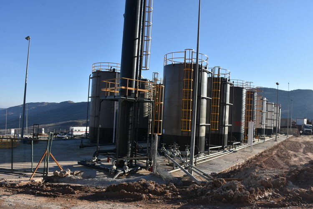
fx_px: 235
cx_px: 156
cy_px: 104
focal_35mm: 27
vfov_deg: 47.9
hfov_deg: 67.4
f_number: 8
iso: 100
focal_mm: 18
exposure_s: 1/250
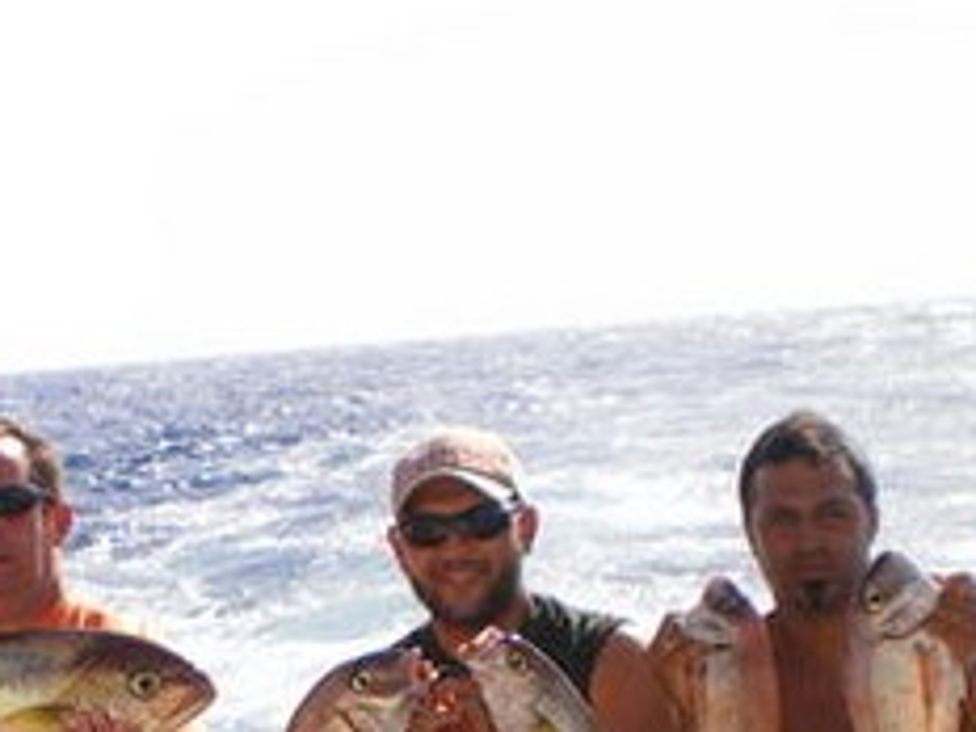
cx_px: 189
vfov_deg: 12.6
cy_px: 909
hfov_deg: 17.1
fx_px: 3214
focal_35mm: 114
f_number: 4.9
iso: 50
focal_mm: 7.4
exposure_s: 1/320
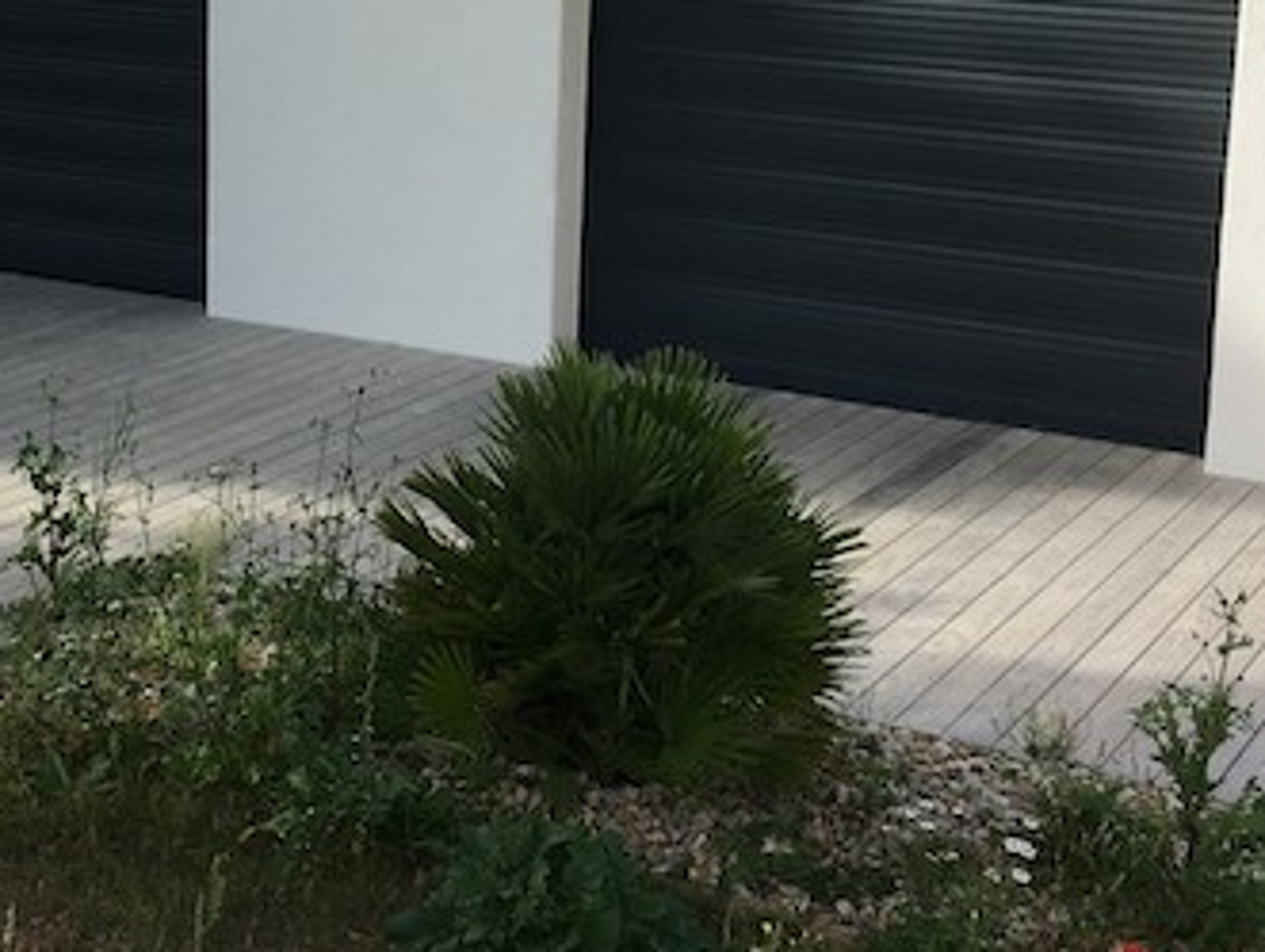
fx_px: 2561
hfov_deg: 27.1
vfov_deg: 20.9
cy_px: 226
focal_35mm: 70
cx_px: 222
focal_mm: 4.15
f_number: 2.2
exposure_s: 1/999
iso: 25
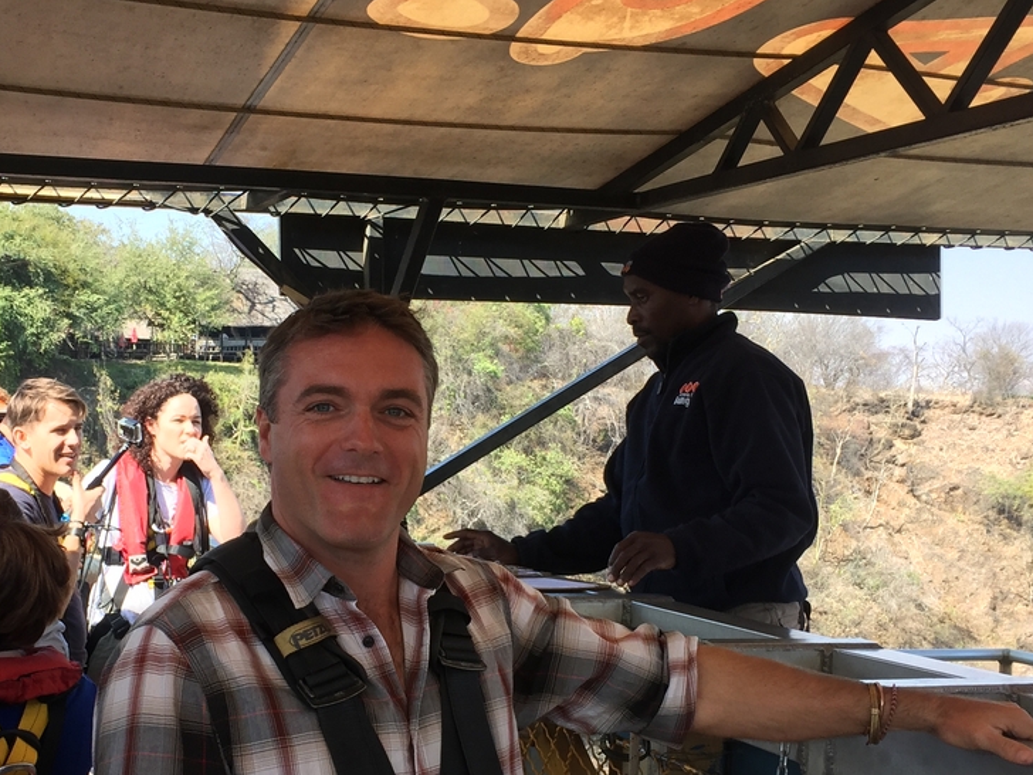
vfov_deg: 28.4
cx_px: 390
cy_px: 500
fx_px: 1522
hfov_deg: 37.3
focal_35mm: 51
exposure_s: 1/395
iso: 32
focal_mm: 4.15
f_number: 2.2
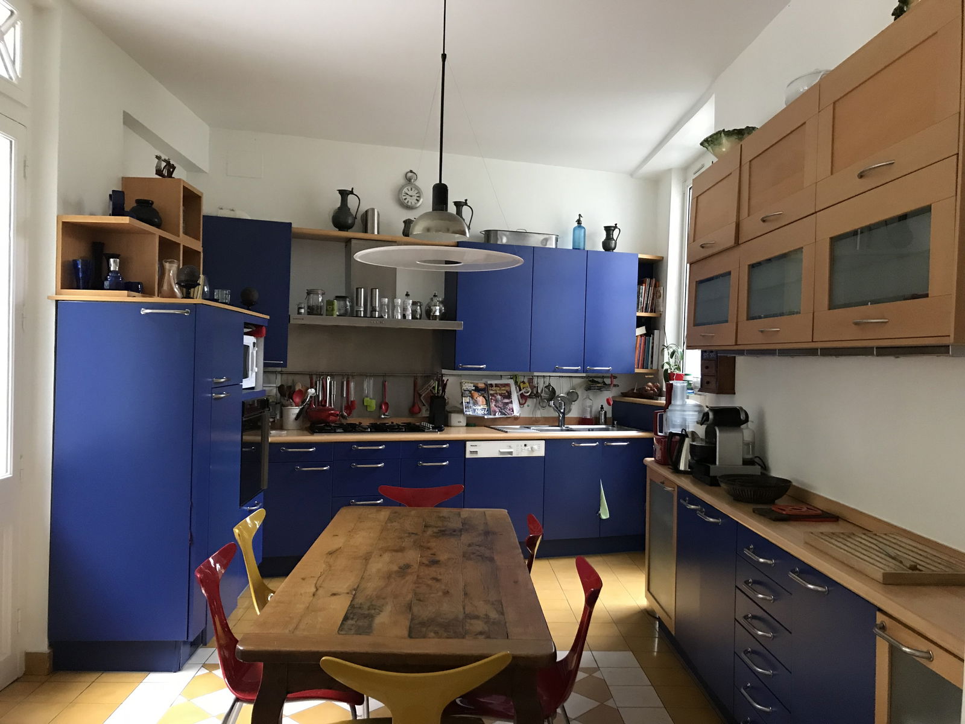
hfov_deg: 63.4
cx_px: 482
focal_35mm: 28
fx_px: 781
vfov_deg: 49.7
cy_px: 362
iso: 100
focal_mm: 3.99
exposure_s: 1/14
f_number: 1.8
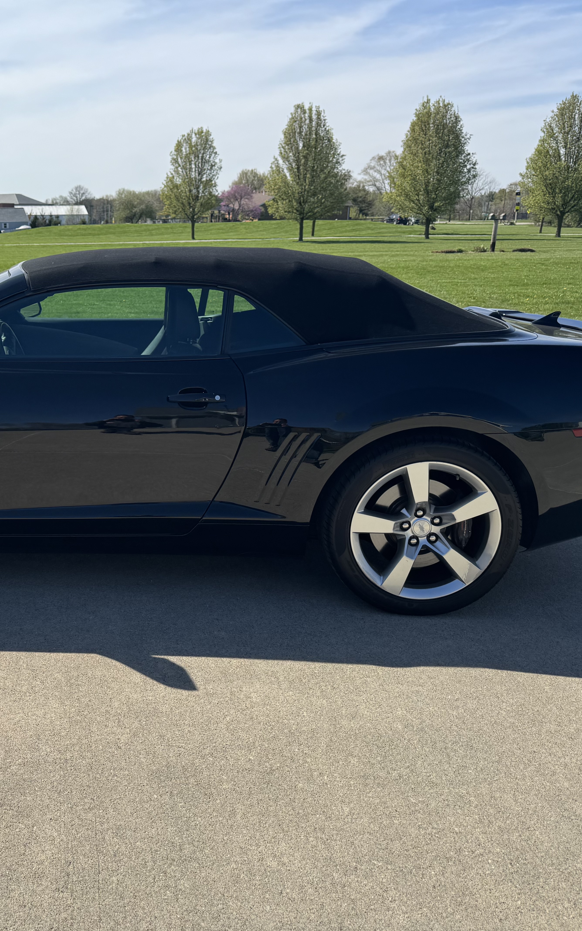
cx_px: 92
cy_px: 466
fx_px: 863
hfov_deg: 35.7
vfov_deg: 56.7
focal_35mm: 34
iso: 80
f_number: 1.78
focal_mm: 6.76
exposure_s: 1/4049
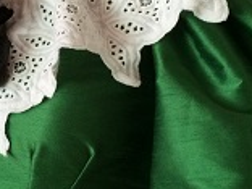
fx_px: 677
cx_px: 66
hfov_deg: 20.9
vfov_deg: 15.9
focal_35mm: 93
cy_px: 80
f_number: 2.2
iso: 200
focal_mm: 4.15
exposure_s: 1/30
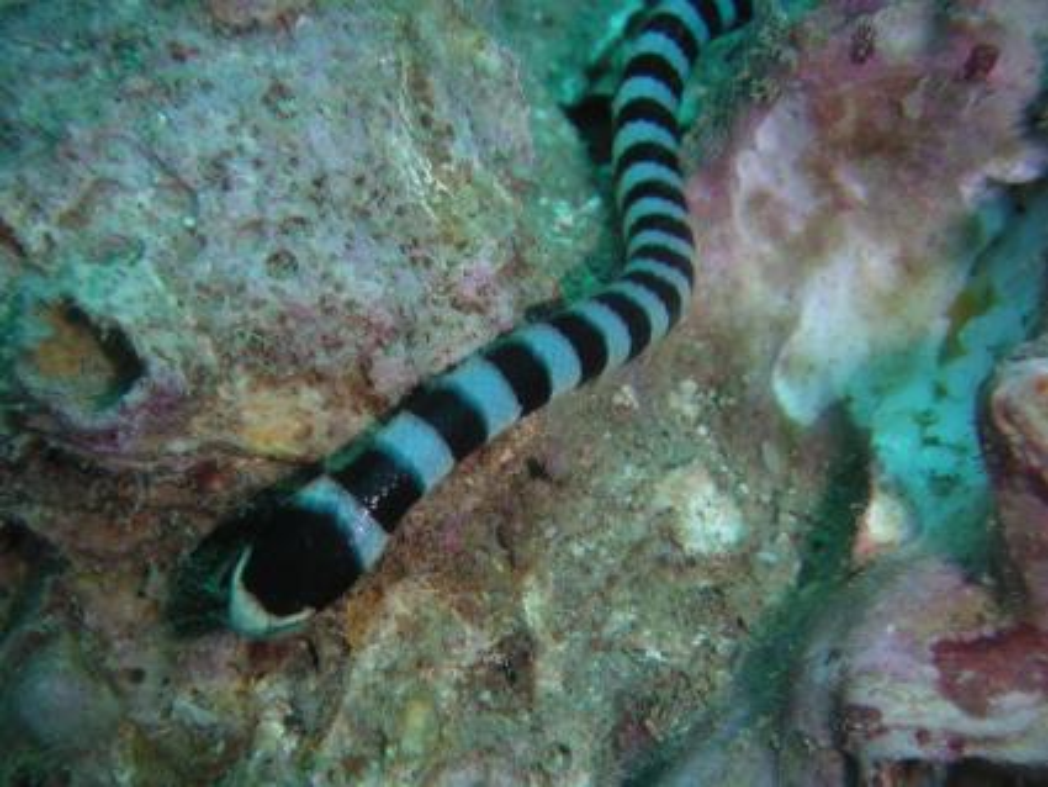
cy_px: 394
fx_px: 1151
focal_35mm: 38
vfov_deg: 37.7
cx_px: 524
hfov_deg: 49.0
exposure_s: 1/45
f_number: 6.7
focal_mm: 6
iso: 160
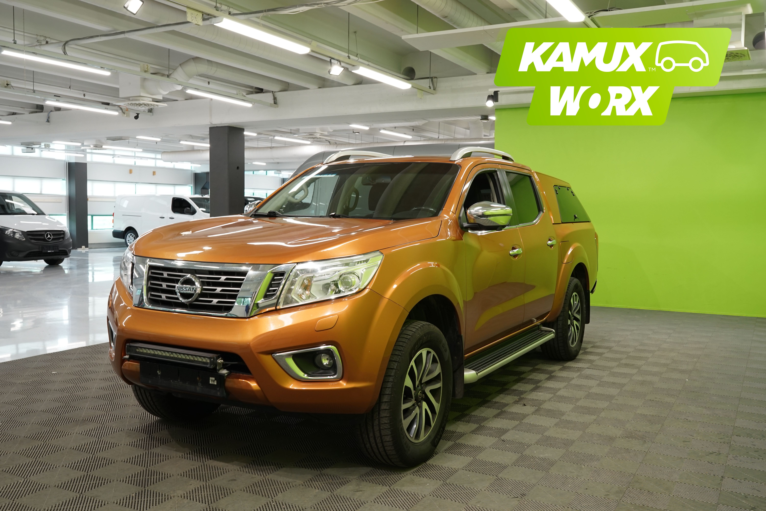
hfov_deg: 57.2
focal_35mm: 33
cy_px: 256
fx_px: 702
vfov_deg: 40.0
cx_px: 383
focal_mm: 33
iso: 500
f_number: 10
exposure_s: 1/15
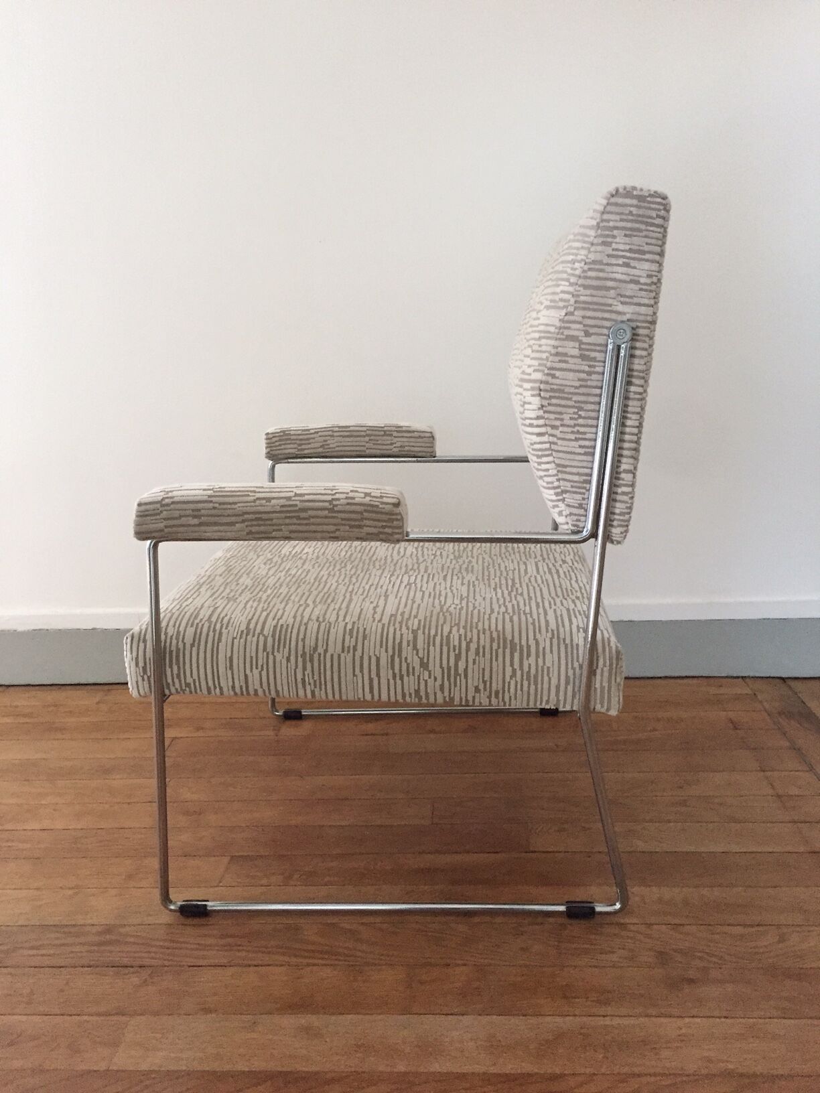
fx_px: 916
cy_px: 546
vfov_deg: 61.7
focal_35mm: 29
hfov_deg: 48.2
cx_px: 410
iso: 250
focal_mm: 4.15
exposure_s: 1/17
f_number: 2.2
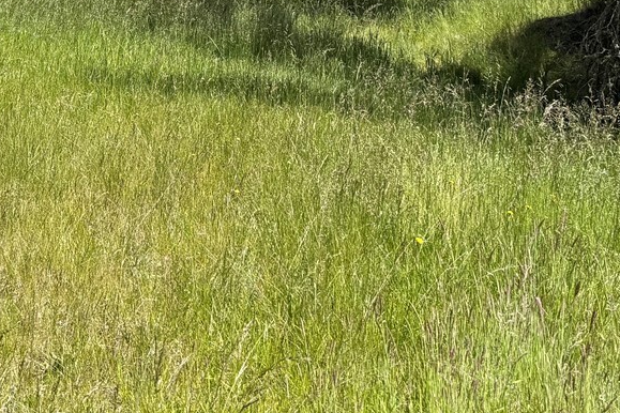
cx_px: 107
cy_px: -177
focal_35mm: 69
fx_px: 1188
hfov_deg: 28.5
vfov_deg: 17.9
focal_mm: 6.76
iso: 80
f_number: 1.78
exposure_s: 1/1770
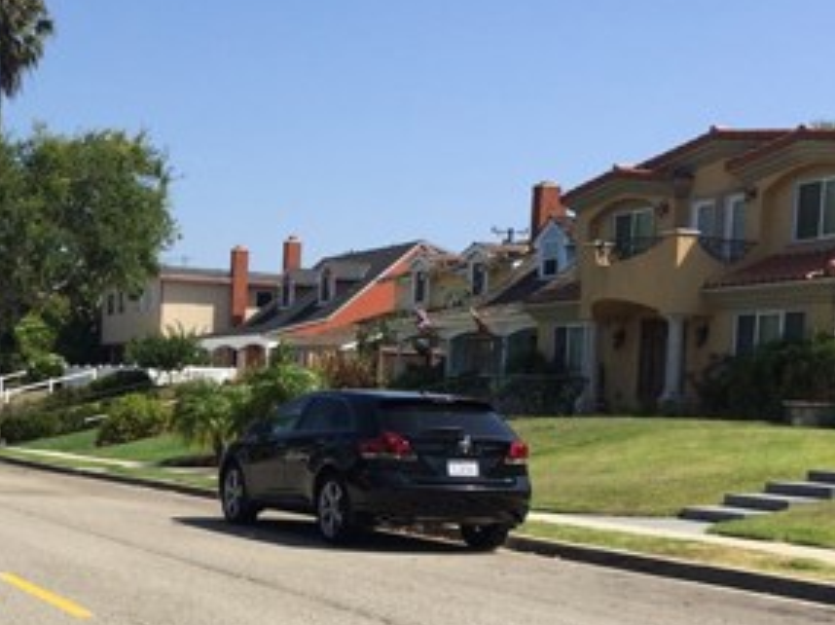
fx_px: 1567
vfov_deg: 22.3
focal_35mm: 65
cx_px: 91
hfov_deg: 28.7
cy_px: 479
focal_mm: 4.15
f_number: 2.2
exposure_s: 1/1883
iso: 32
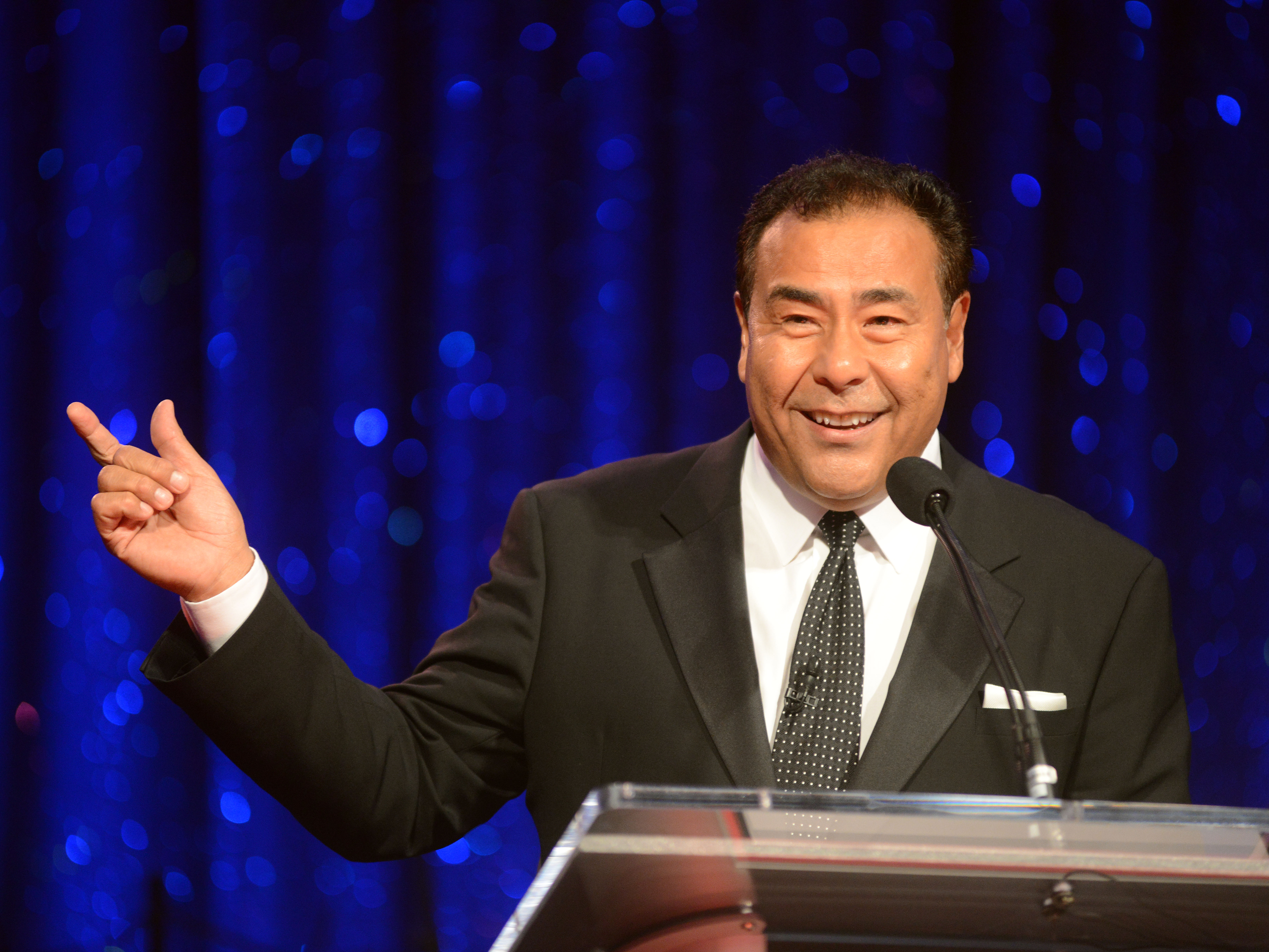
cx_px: 619
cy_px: 477
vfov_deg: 6.8
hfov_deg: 9.1
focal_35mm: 217
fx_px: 7955
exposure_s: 1/125
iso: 2500
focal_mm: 200
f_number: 2.8
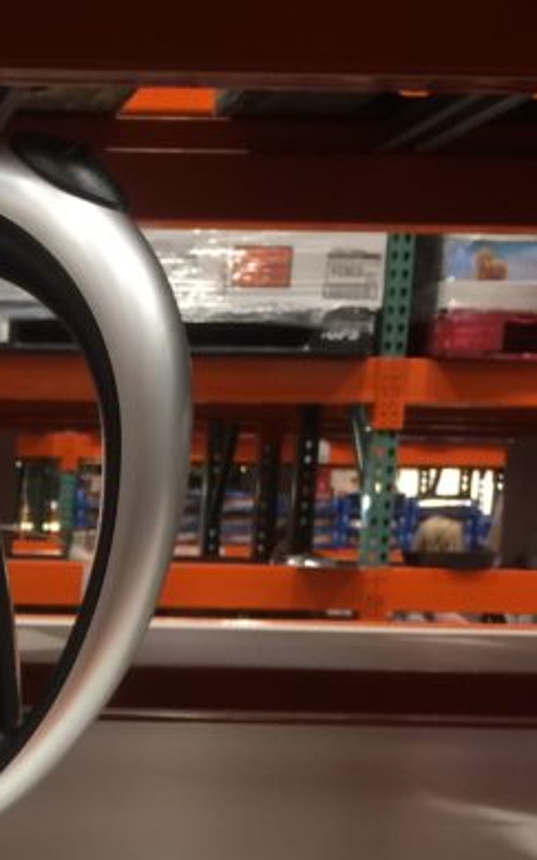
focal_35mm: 81
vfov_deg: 24.8
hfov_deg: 14.9
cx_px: -270
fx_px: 1897
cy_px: 774
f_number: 2.2
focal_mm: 4.15
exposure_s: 1/30
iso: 80
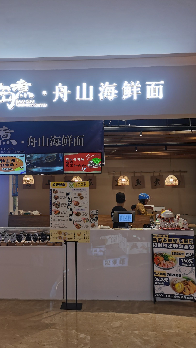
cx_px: 64
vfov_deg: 64.3
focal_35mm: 30
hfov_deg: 38.4
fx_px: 277
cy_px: 173
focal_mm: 5.58
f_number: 1.8
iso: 64
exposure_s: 1/120
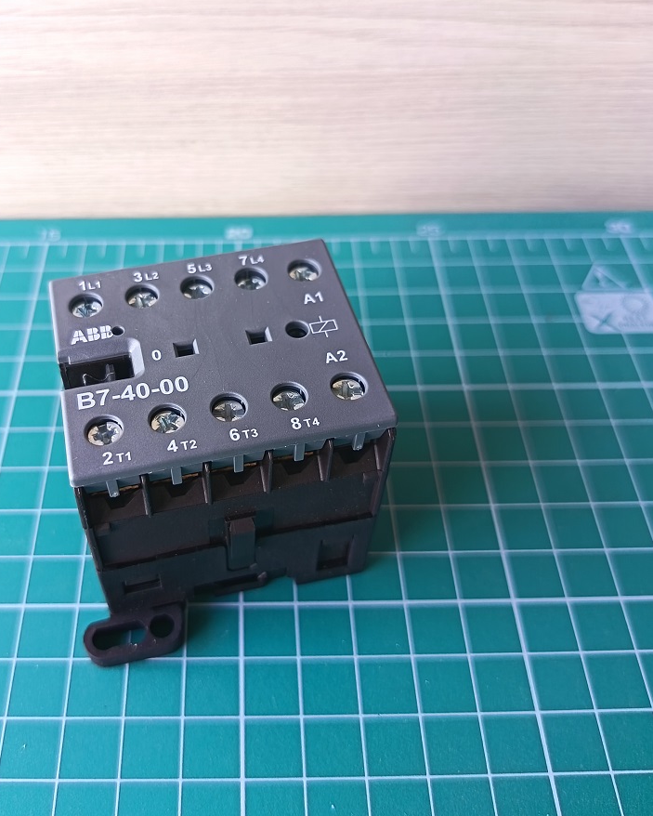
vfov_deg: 55.6
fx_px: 773
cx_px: 241
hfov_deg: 45.4
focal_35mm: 32
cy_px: 385
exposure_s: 1/50
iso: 412
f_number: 1.75
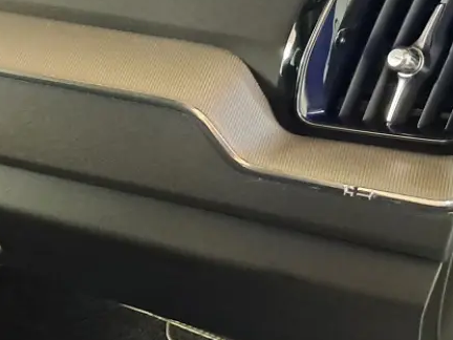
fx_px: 1178
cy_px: 200
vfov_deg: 16.4
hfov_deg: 19.3
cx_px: -203
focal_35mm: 90
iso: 1600
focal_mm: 4
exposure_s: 1/20
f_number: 1.8
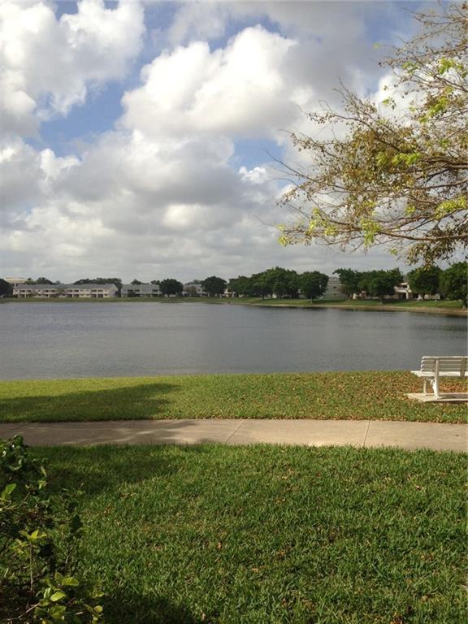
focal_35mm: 33
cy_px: 312
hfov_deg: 42.9
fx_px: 595
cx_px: 234
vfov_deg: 55.4
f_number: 2.4
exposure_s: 1/1466
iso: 50
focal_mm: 4.12
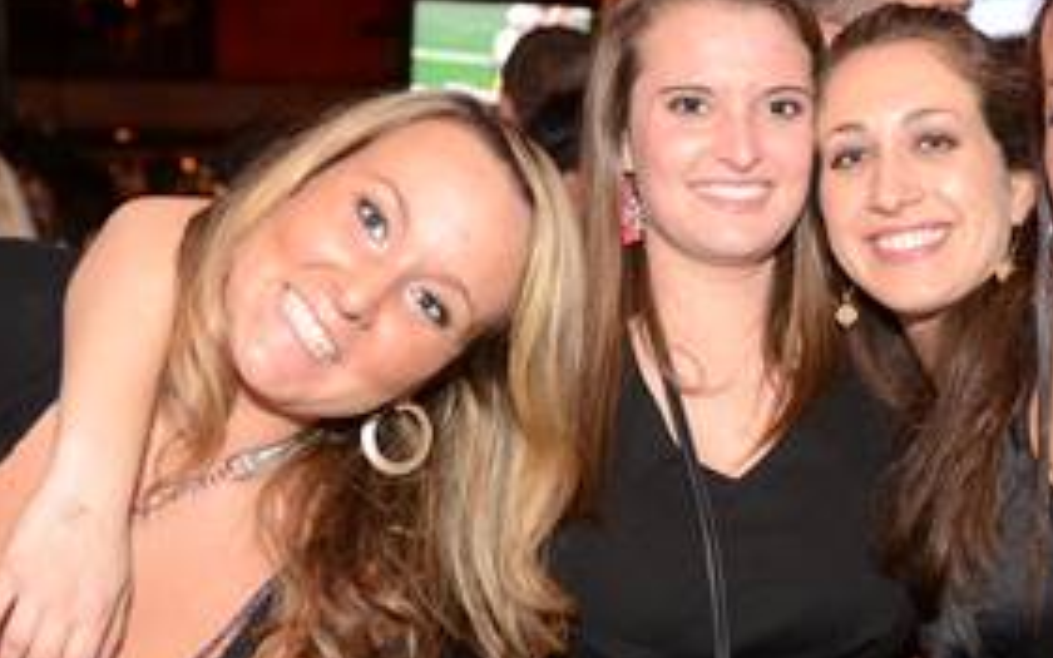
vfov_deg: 16.7
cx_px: 752
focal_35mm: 78
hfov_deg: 26.2
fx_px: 2238
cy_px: 361
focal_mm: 26
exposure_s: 1/50
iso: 1250
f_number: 2.8
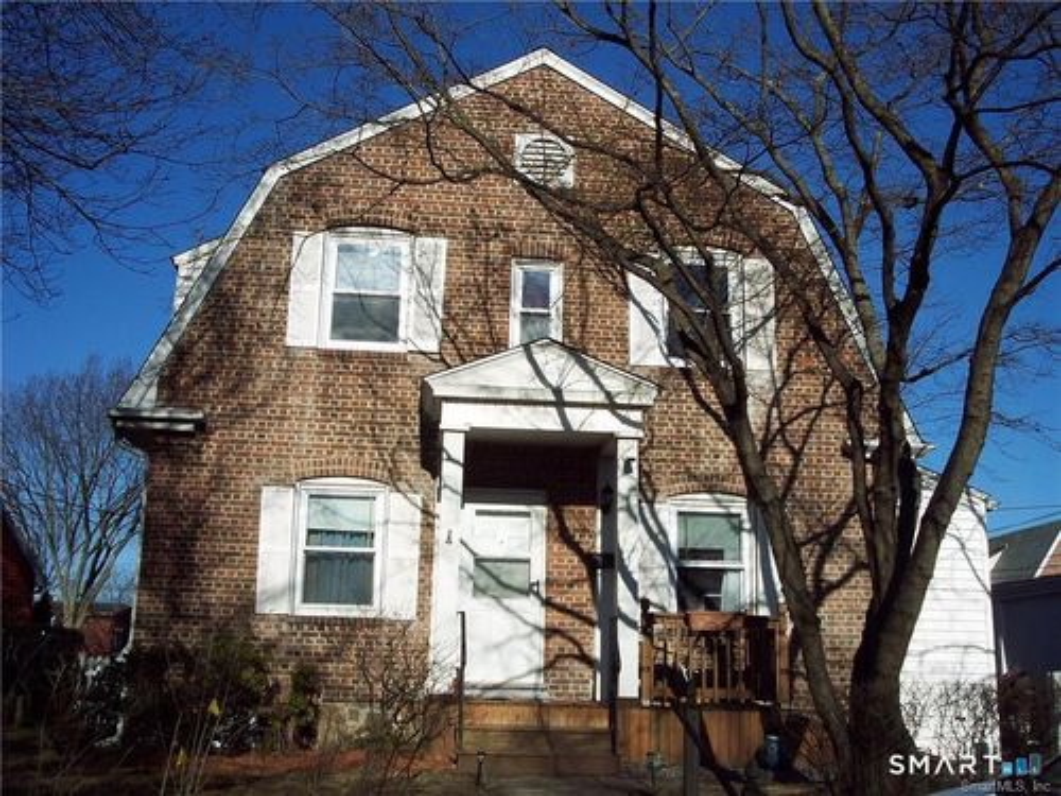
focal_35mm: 39
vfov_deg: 36.8
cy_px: 398
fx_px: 1195
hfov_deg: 47.9
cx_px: 530
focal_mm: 8
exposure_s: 1/750
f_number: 5.6
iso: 100
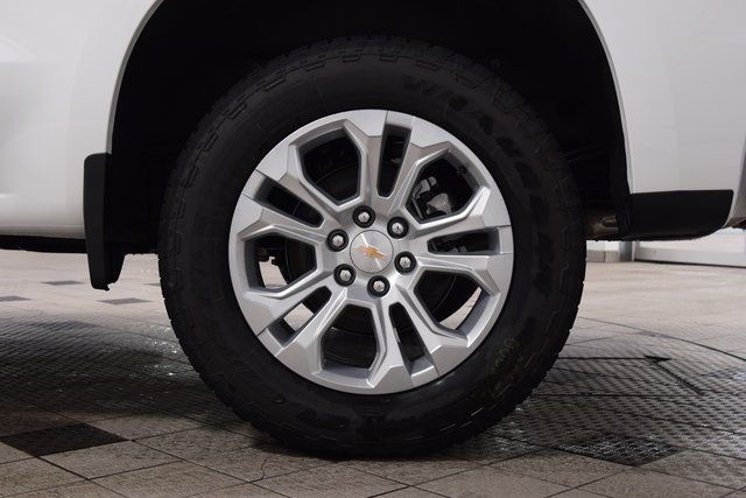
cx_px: 373
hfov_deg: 41.1
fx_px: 995
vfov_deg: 28.1
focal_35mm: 48
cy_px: 249
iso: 500
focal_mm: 32
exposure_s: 1/15
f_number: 6.3
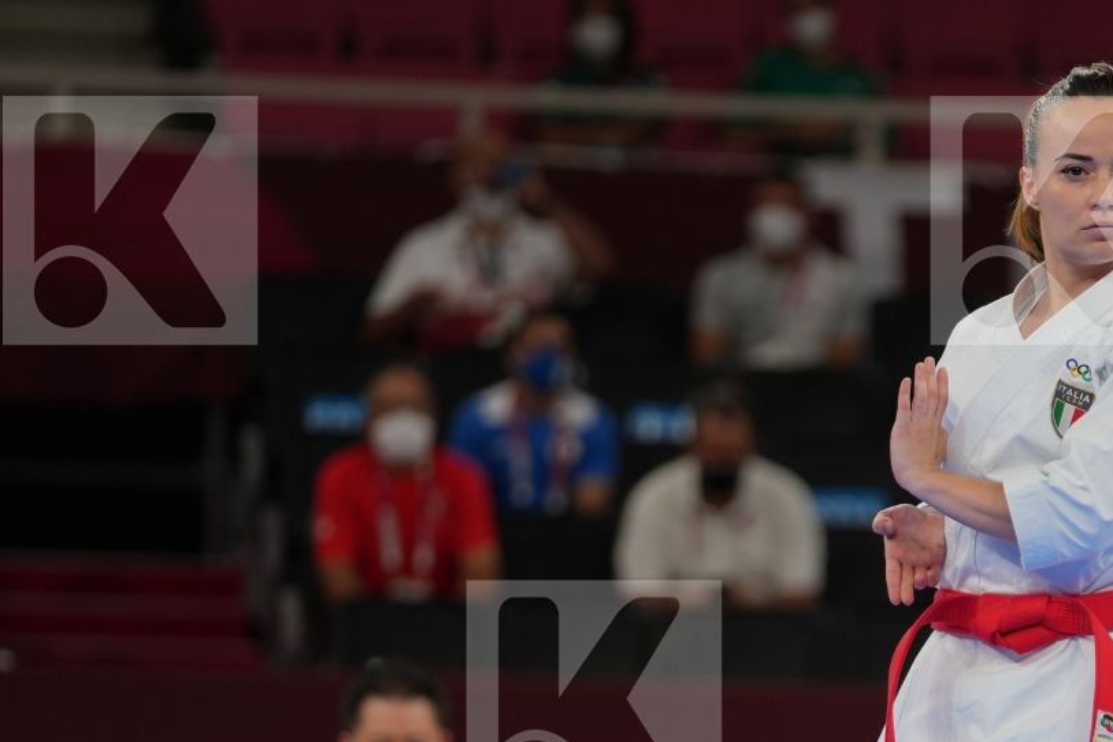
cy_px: 705
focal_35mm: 383
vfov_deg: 3.6
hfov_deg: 5.4
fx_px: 11840
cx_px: 1058
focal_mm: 173
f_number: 2.8
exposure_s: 1/500
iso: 200
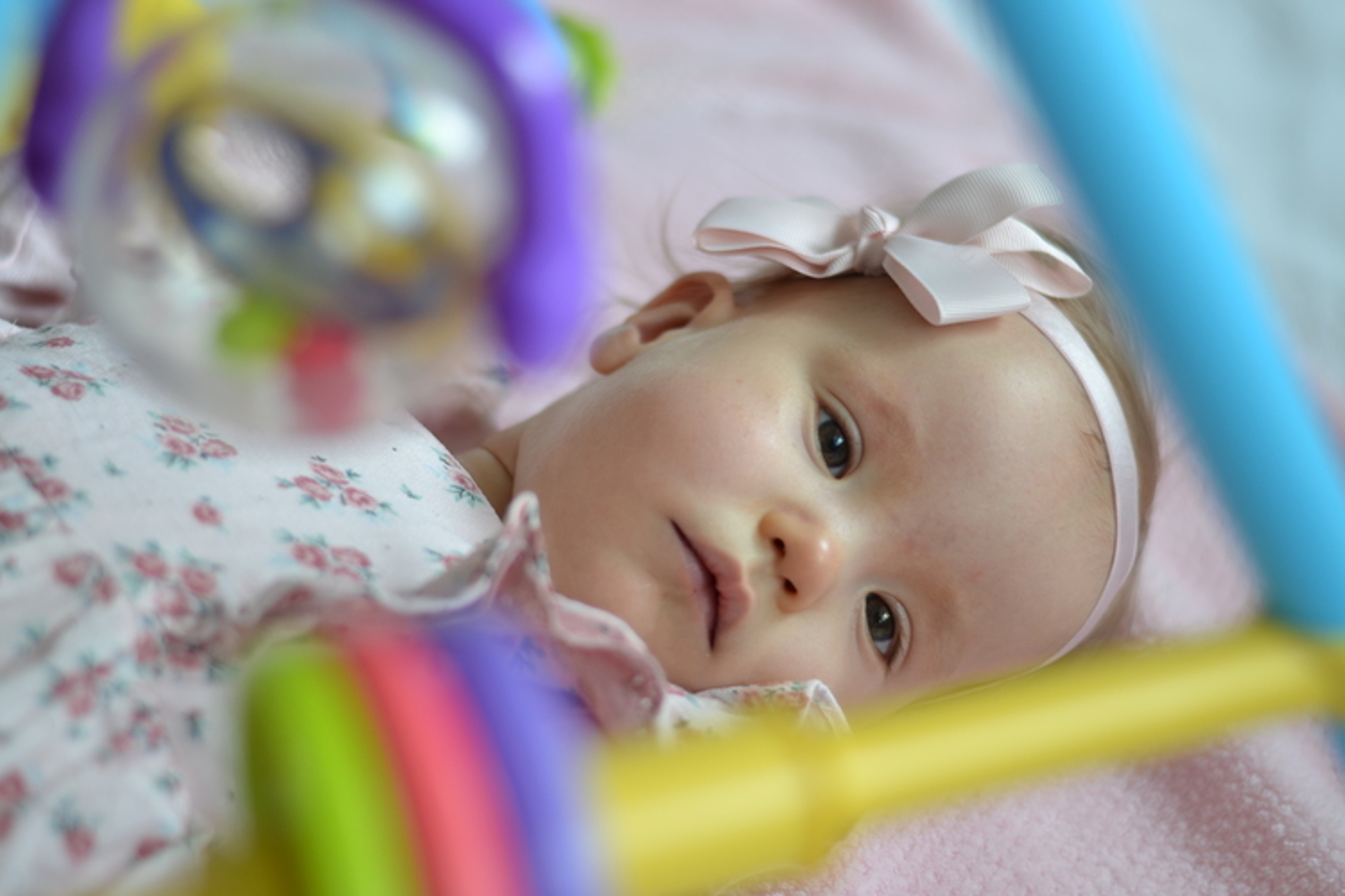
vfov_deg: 18.2
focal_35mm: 75
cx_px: 672
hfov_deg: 27.0
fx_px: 2802
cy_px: 448
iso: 100
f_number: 1.8
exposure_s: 1/60
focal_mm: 50
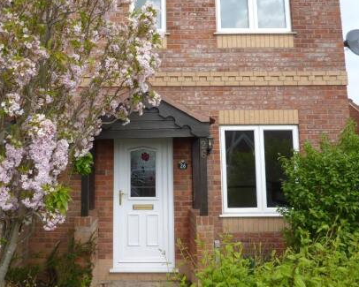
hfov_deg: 51.1
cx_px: 141
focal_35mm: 35
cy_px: 106
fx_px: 372
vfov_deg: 41.9
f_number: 3.3
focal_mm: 4.1
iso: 80
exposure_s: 1/500
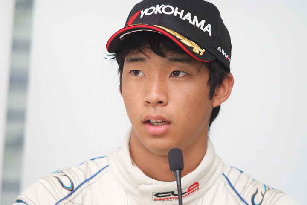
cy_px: 102
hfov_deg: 7.6
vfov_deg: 5.1
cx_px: 154
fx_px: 2302
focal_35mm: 270
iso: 400
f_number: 2.8
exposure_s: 1/250
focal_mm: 180
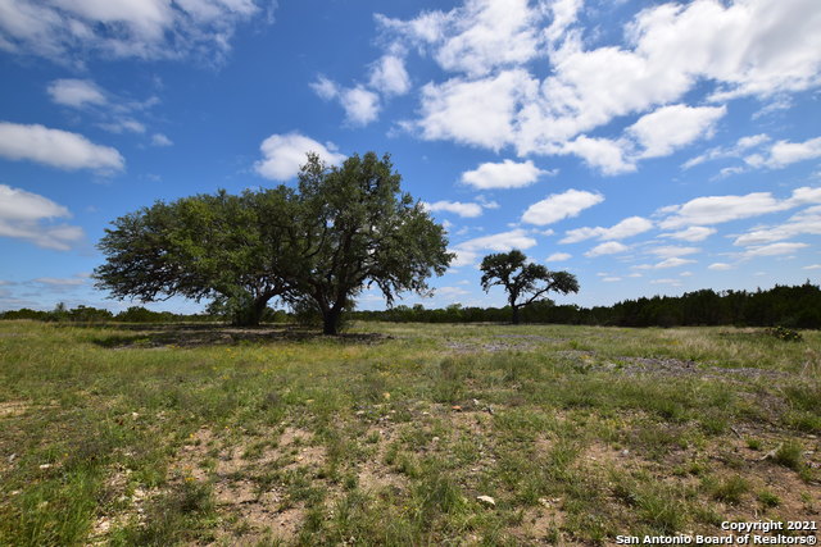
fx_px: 342
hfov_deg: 100.4
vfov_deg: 77.4
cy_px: 274
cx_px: 410
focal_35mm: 15
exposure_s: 1/500
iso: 220
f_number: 11
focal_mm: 10
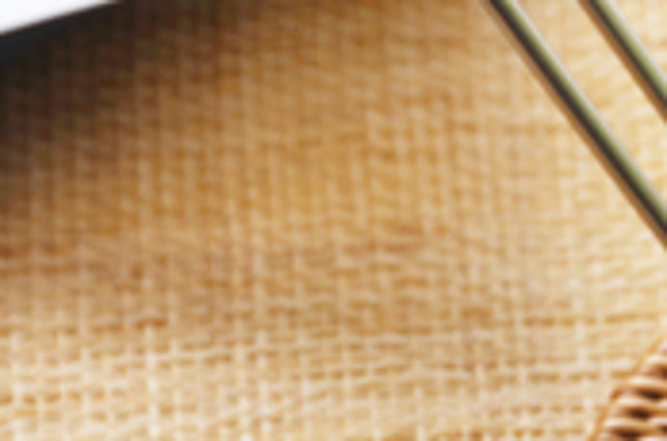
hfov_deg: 3.6
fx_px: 10732
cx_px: 575
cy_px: 88
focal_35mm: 581
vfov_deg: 2.4
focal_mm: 105
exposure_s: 1/125
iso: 200
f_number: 9
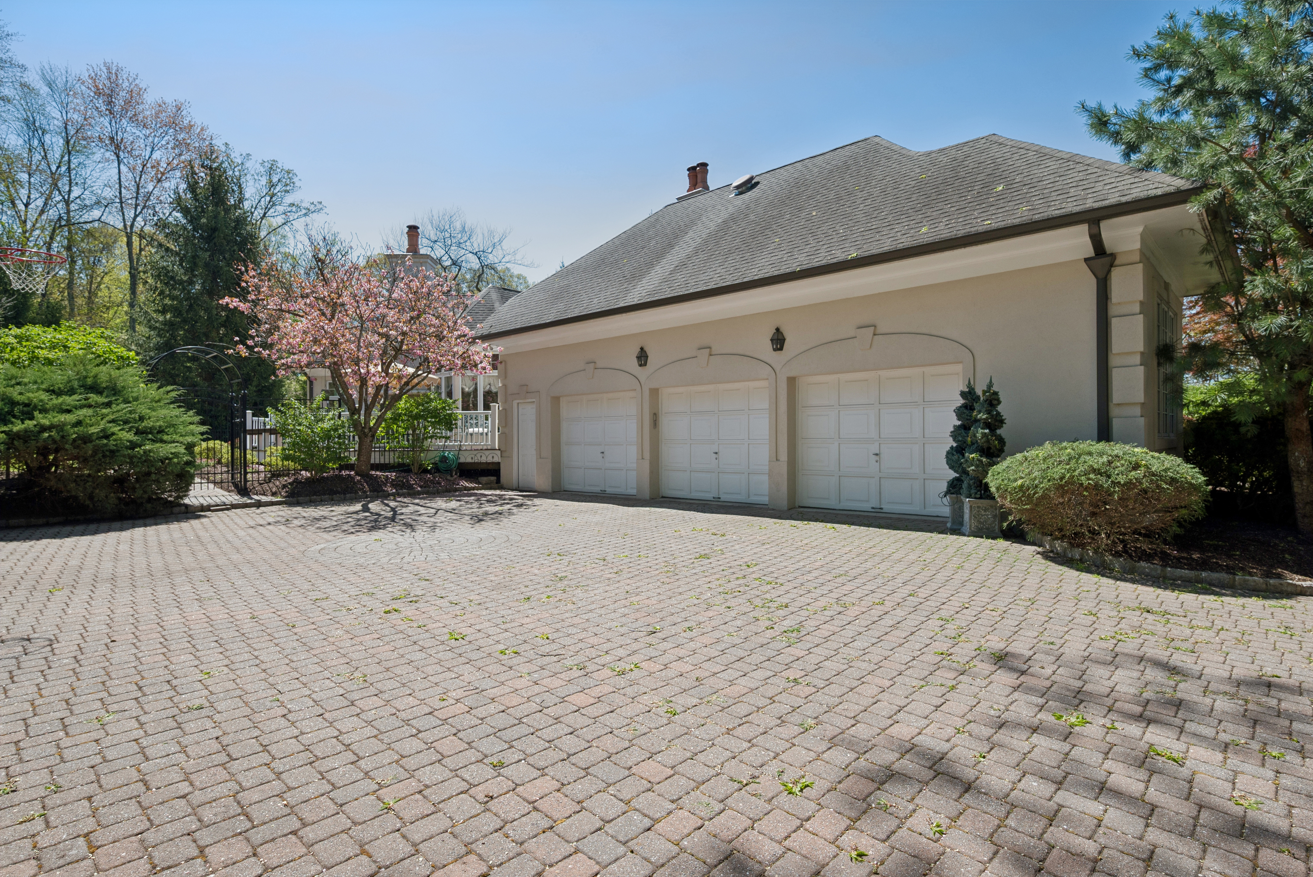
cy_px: 438
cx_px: 656
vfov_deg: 67.4
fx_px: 657
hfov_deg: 90.0
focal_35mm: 18
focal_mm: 18
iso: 400
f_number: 7.1
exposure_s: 1/800
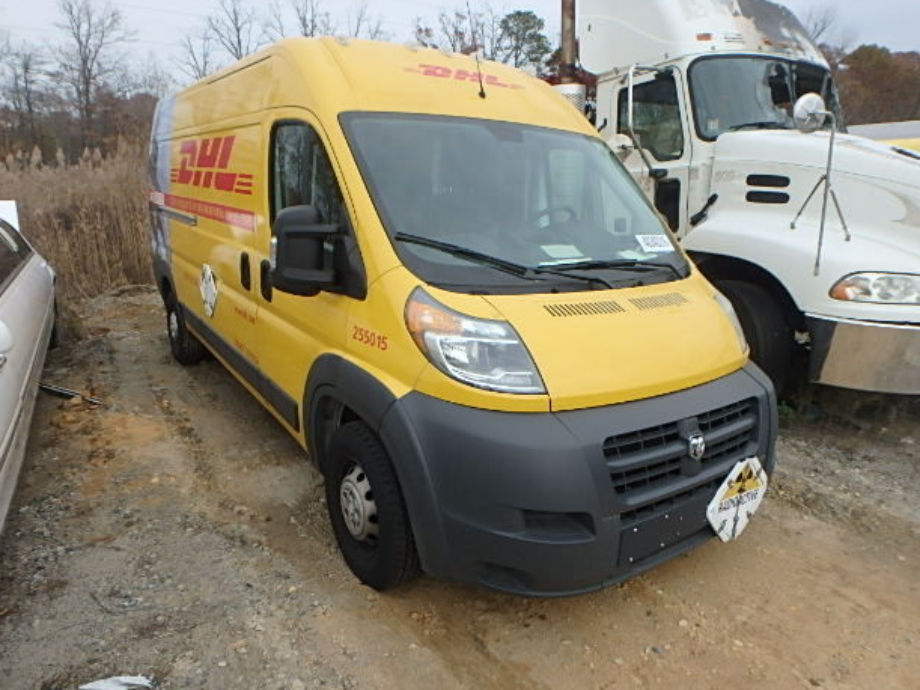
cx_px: 441
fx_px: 585
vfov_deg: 61.1
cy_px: 353
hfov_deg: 76.4
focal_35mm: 22
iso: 125
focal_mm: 3.7
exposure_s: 1/500
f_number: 3.5
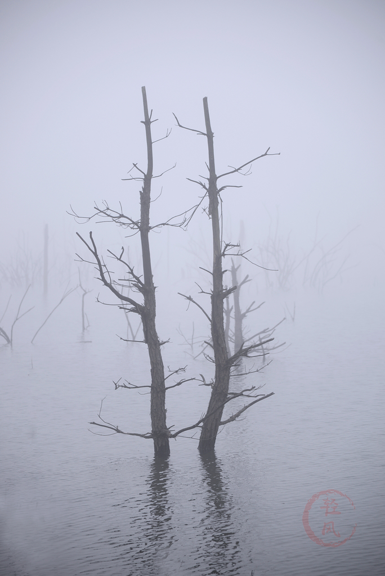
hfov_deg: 11.4
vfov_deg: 17.1
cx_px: 192
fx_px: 1922
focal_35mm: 120
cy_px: 288
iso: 250
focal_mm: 120
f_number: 4
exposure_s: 1/80
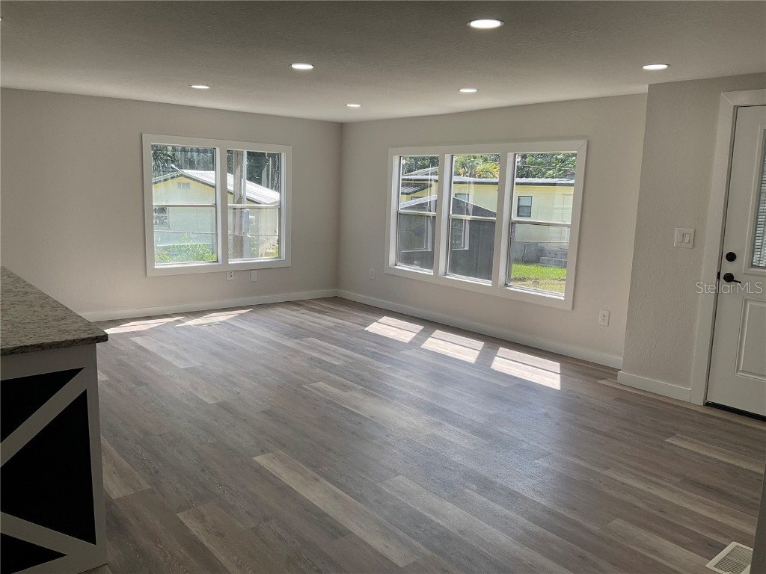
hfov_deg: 61.7
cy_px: 287
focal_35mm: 29
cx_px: 383
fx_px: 642
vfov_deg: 48.2
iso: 16
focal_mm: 3
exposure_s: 1/409
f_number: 1.8
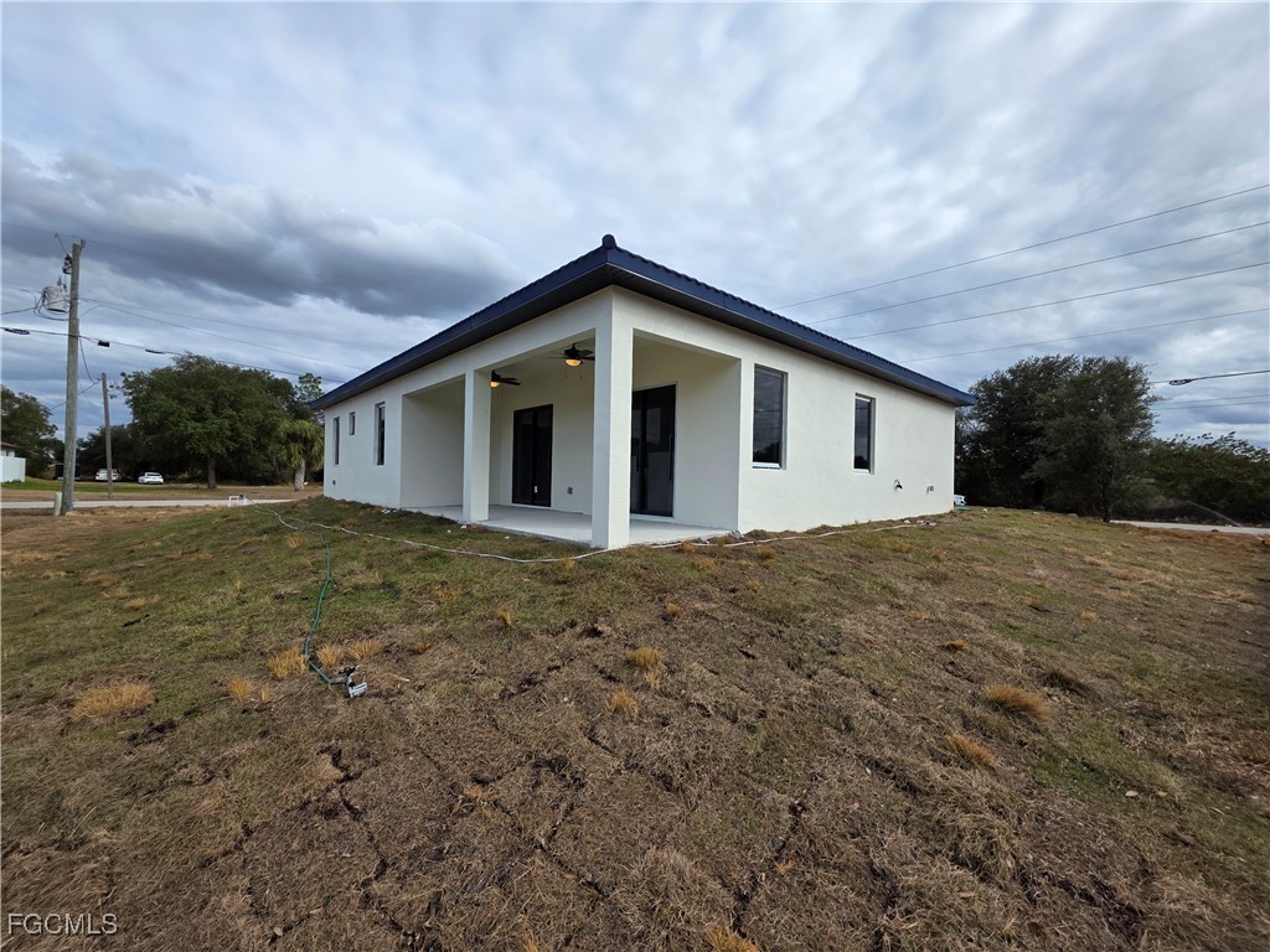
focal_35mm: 13
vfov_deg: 89.9
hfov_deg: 106.2
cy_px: 476
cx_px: 635
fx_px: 477
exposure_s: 1/1610
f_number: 1.9
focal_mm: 2.2
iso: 40
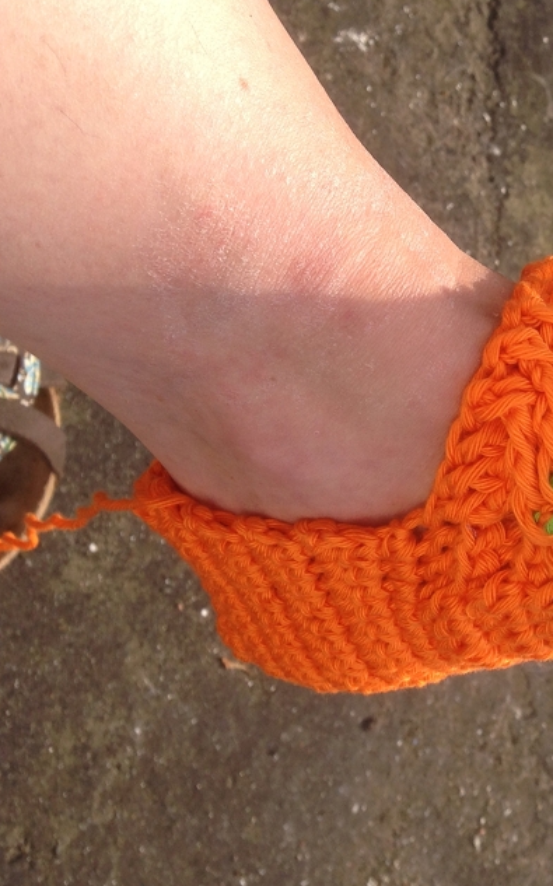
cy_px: 455
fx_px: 1424
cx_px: 653
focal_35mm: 59
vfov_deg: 34.6
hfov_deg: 20.6
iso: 50
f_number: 2.4
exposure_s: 1/775
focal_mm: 4.12
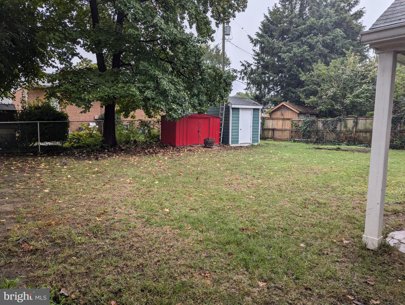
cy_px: 152
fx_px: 281
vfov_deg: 56.9
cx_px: 202
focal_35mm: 24
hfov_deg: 71.5
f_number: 1.85
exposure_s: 1/501
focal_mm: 6.81
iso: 43
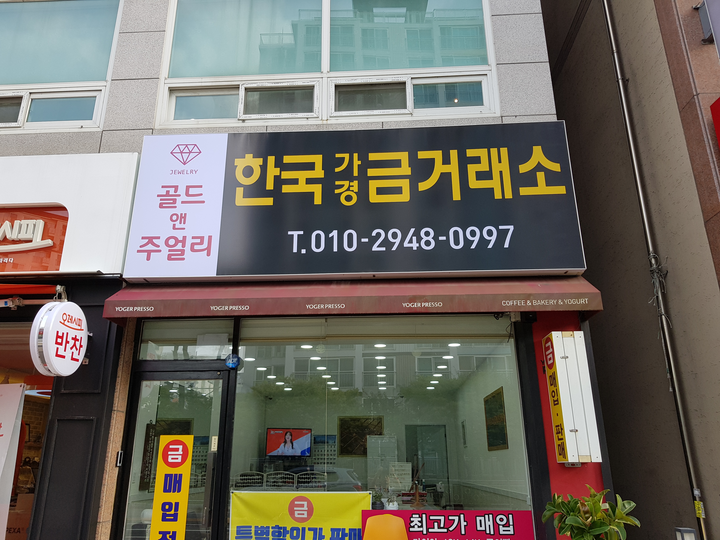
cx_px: 360
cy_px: 270
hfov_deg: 67.3
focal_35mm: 26
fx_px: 541
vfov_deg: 53.1
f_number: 1.7
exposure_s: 1/288
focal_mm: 4.2
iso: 40
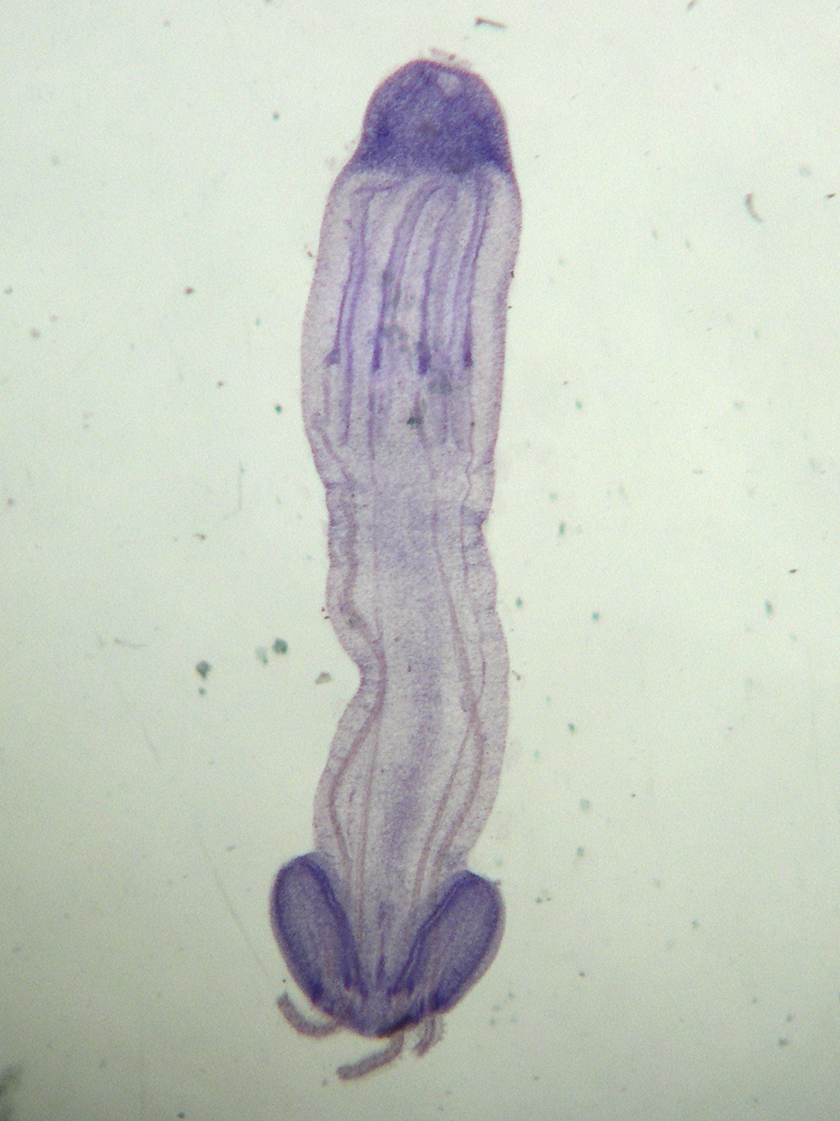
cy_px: 560
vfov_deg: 36.8
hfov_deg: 28.0
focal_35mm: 52
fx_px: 1683
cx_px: 420
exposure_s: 1/46
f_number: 3.2
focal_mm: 11.1
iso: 100
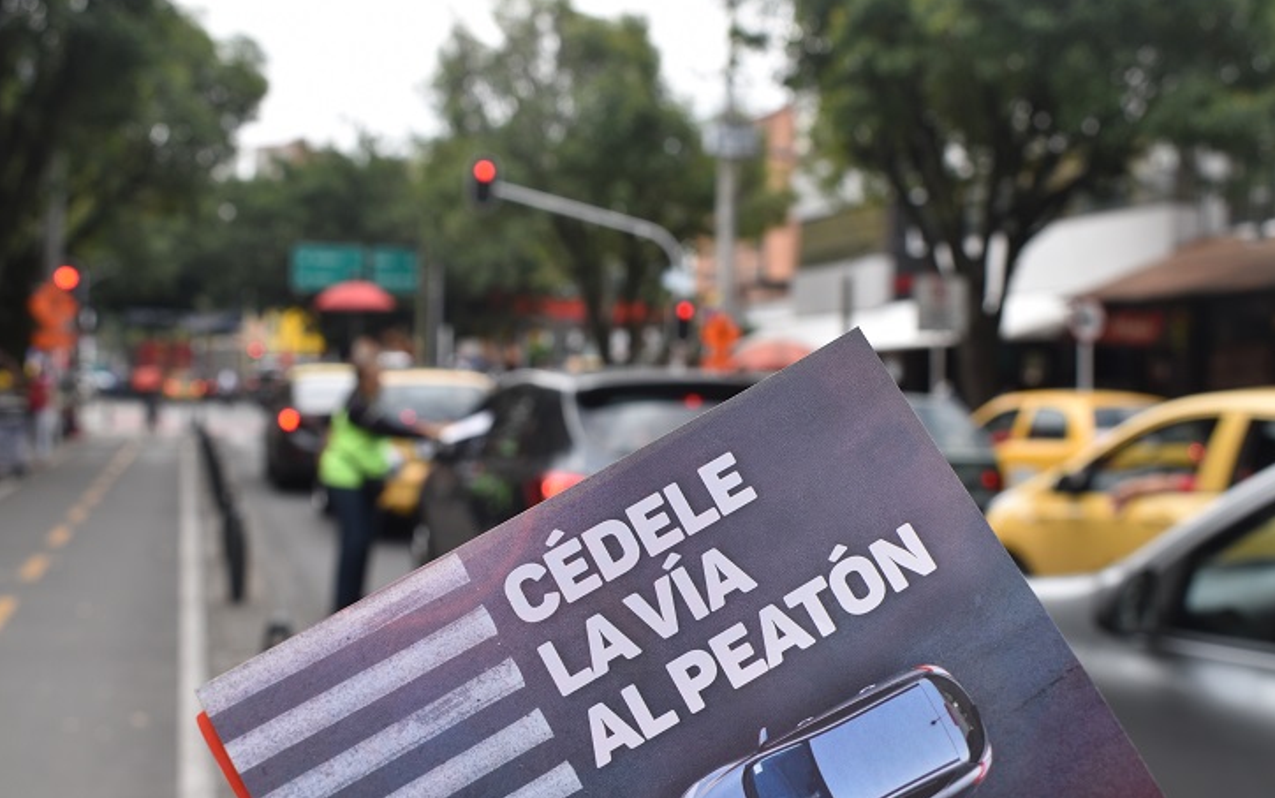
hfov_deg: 50.9
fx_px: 1339
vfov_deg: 33.2
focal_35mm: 39
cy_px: 412
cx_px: 636
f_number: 8
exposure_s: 1/250
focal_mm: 25
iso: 200
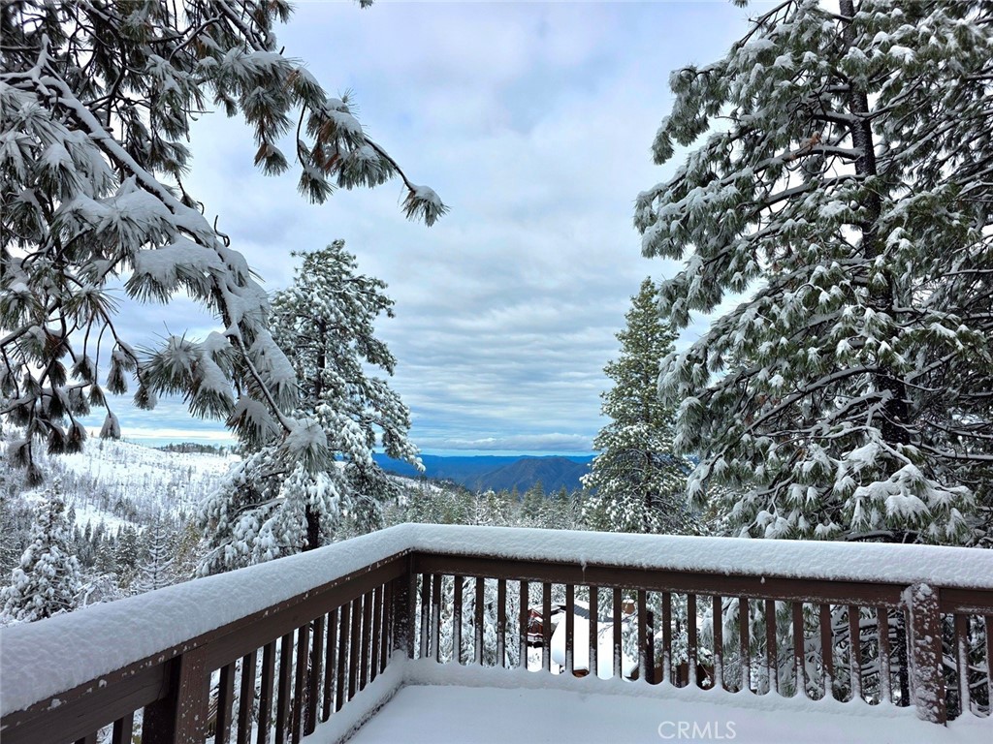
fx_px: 660
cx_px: 496
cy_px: 372
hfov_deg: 73.9
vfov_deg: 58.9
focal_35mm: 23
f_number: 1.7
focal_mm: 6.3
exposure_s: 1/5000
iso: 80
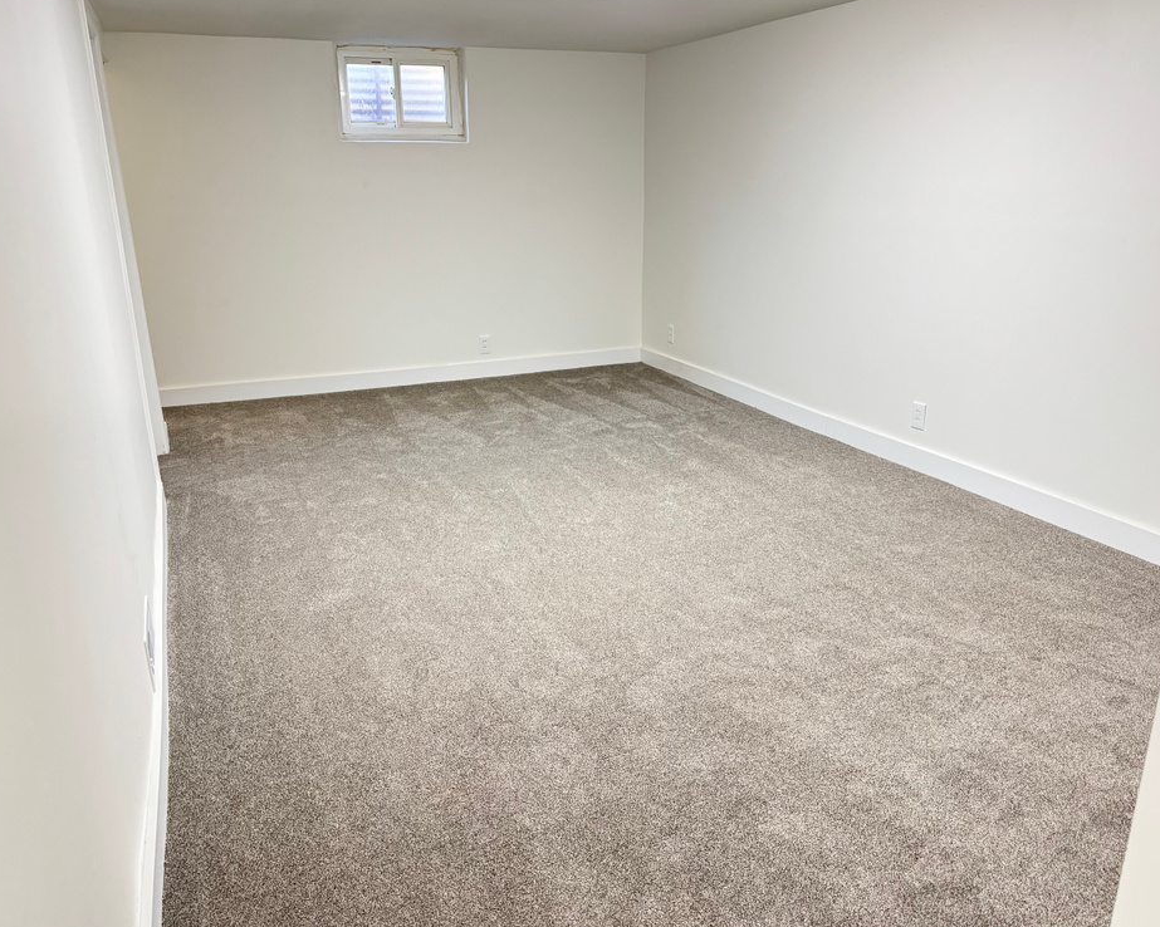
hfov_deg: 66.0
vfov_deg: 54.9
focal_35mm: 26
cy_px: 453
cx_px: 587
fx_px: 892
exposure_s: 1/40
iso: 1000
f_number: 1.78
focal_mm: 6.76
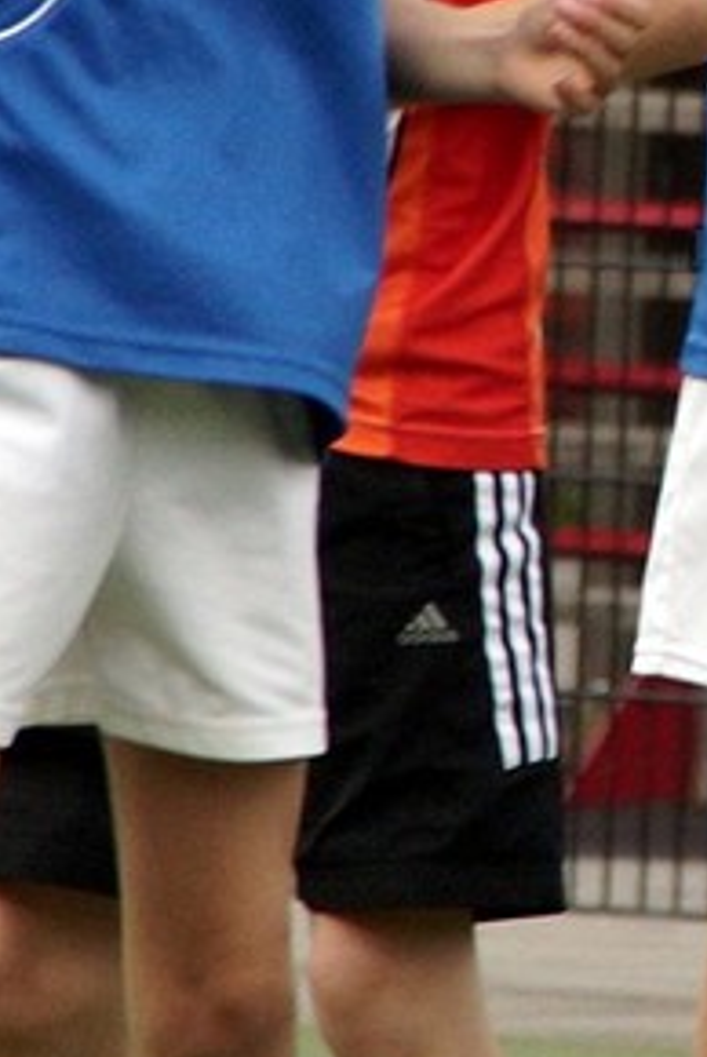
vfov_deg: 1.6
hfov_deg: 1.0
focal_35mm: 1324
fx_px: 38907
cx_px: 656
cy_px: 113
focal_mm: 250
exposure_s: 1/500
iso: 640
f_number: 9
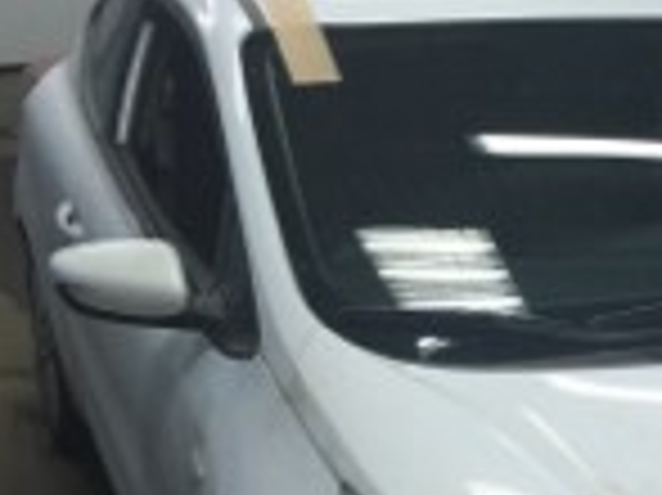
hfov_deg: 23.7
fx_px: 1510
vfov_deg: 18.0
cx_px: 667
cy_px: 526
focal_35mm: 79
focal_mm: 4.15
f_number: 2.2
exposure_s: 1/33
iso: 64
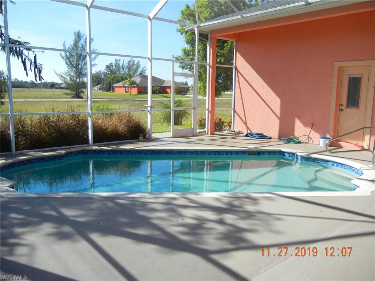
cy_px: 140
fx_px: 325
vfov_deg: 46.8
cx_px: 188
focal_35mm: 30
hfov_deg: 60.0
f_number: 3.5
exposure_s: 1/746
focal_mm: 5.4
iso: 160
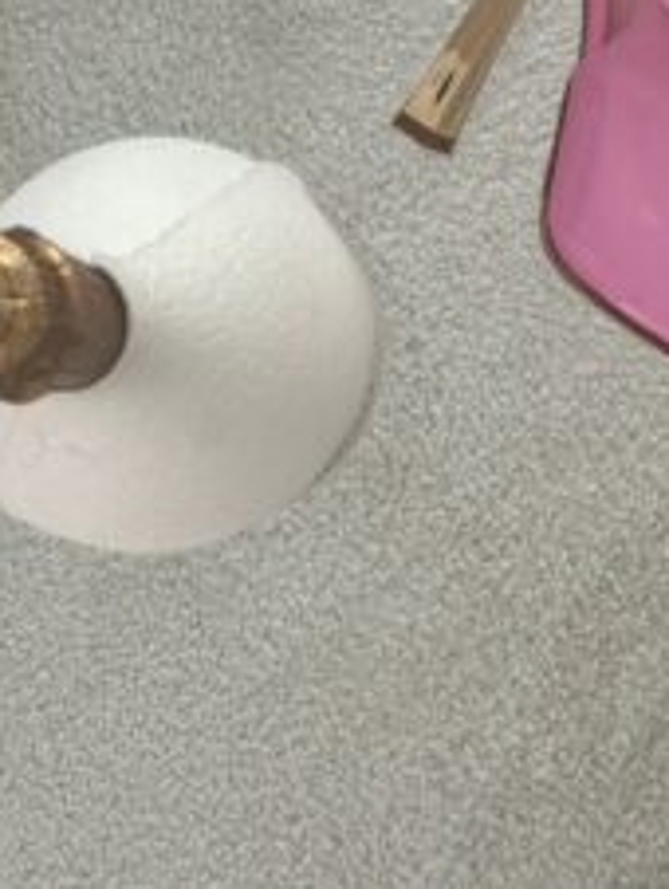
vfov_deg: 16.7
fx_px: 2906
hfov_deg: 13.0
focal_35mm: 113
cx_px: 657
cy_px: -151
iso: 80
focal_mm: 6.86
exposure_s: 1/70
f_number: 1.8
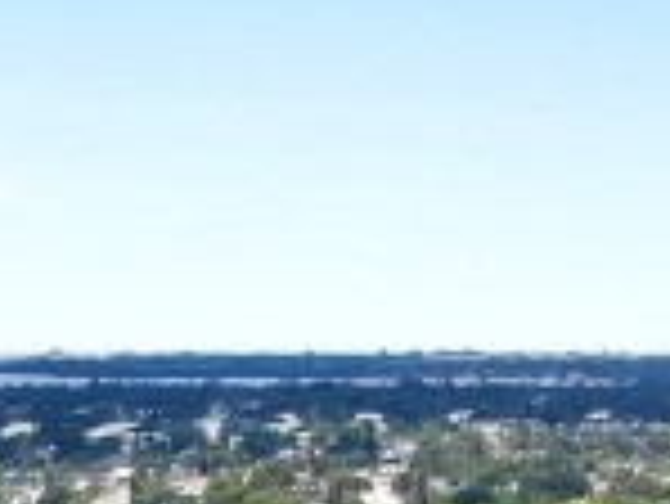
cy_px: 1350
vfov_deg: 8.1
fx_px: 3196
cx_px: 279
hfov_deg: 12.0
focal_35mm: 165
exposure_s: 1/1250
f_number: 2.8
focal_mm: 4.39
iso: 100
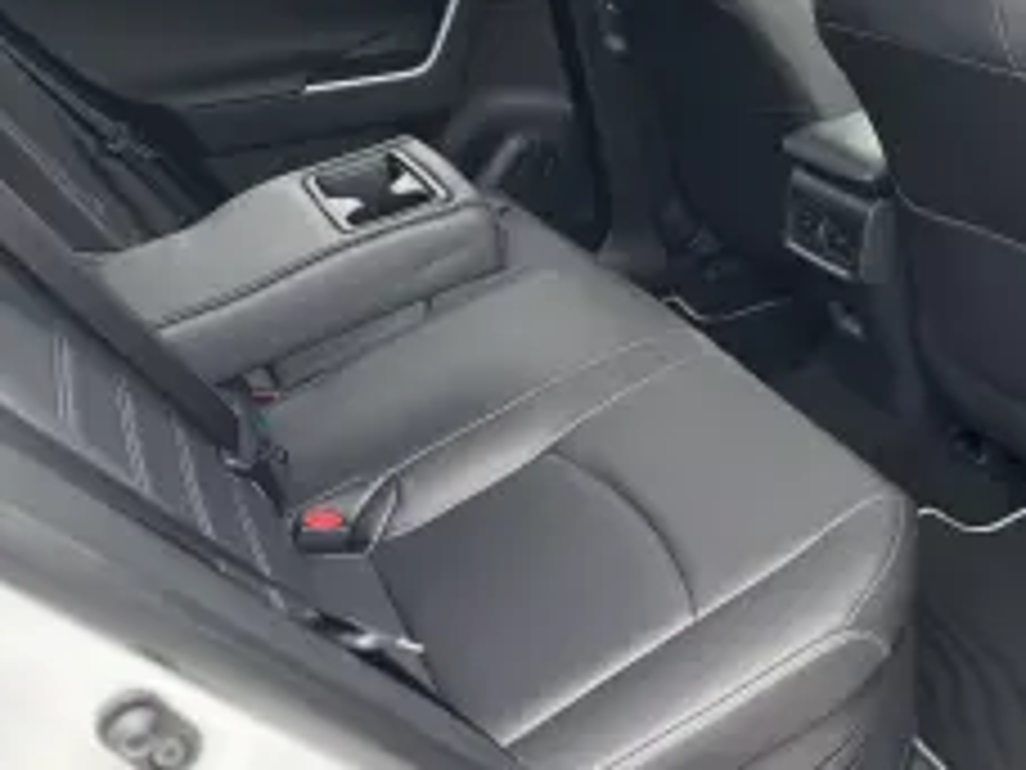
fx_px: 1215
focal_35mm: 41
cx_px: 792
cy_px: 207
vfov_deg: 34.5
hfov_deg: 44.0
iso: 250
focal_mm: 5.96
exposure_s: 1/60
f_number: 1.6
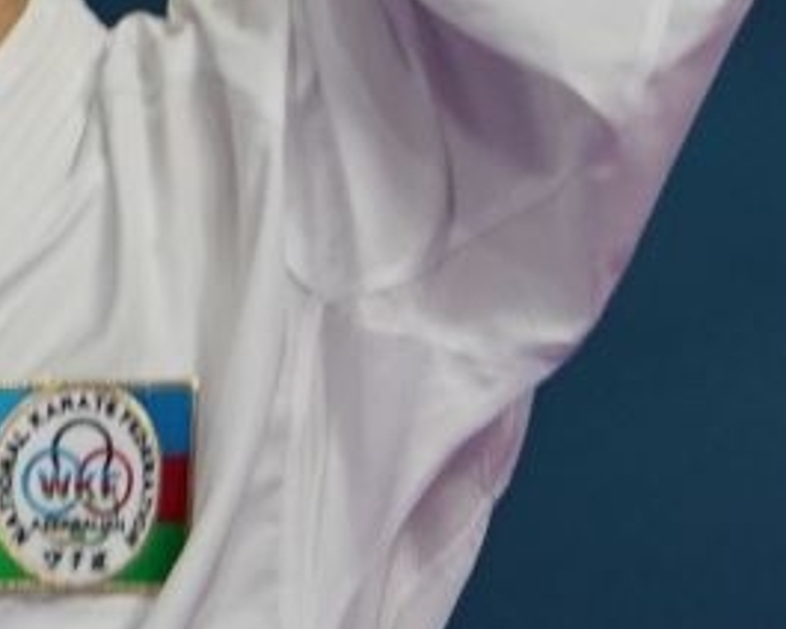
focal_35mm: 1916
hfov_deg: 1.0
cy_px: 0
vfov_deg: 0.8
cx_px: 552
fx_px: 44571
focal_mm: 200
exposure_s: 1/1000
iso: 800
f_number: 2.8
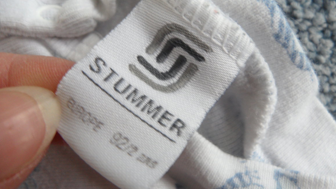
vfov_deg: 38.9
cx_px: 189
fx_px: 267
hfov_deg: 64.1
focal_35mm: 30
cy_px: 102
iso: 100
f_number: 2.9
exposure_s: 1/30
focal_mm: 4.1
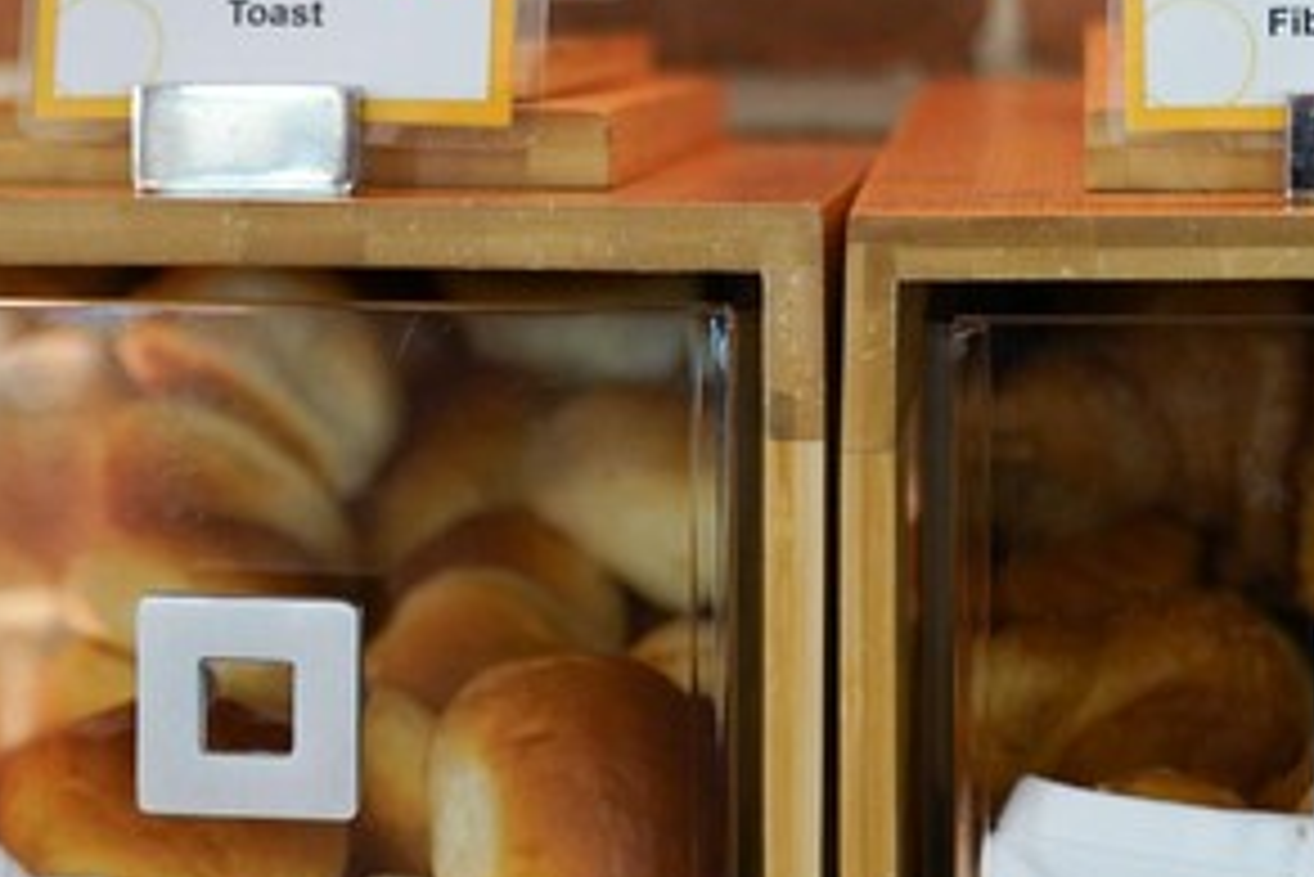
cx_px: 850
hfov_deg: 16.4
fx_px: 4565
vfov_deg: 10.9
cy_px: 922
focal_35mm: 125
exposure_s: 1/50
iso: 1000
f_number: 2.8
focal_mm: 43
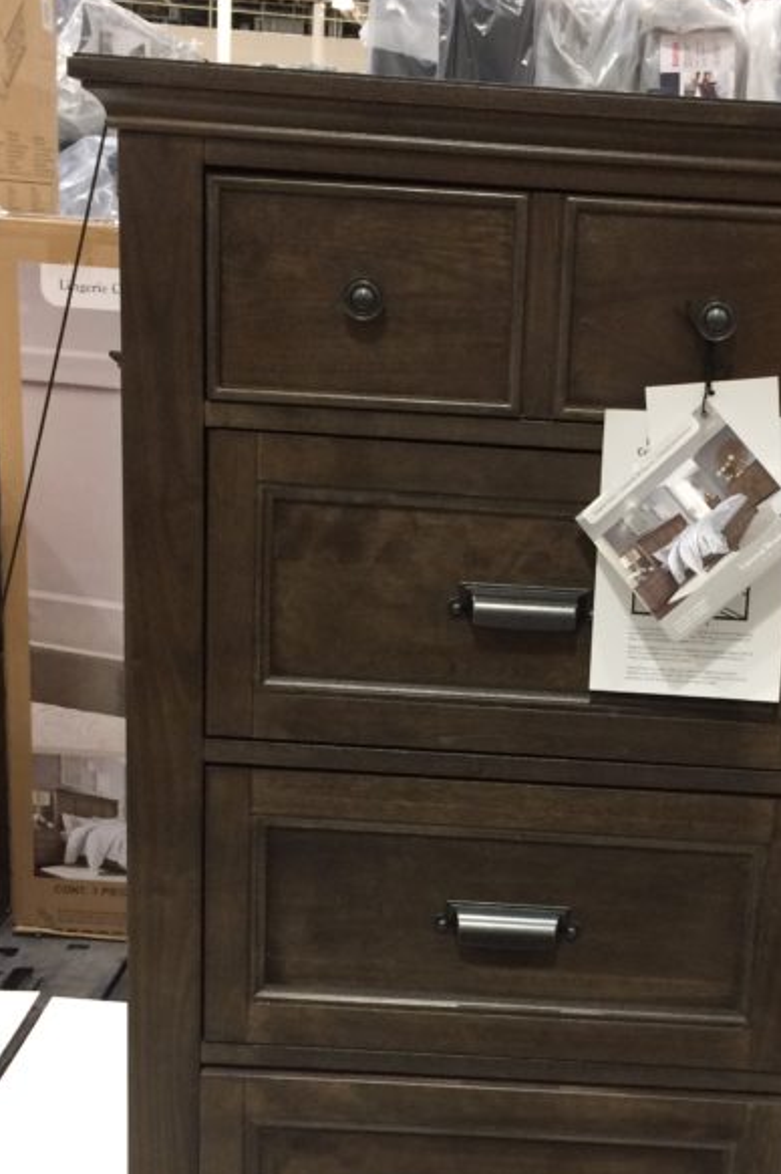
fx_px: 1727
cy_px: 751
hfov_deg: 25.3
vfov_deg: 37.3
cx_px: 543
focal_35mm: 53
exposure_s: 1/30
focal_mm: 4.15
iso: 80
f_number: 2.2
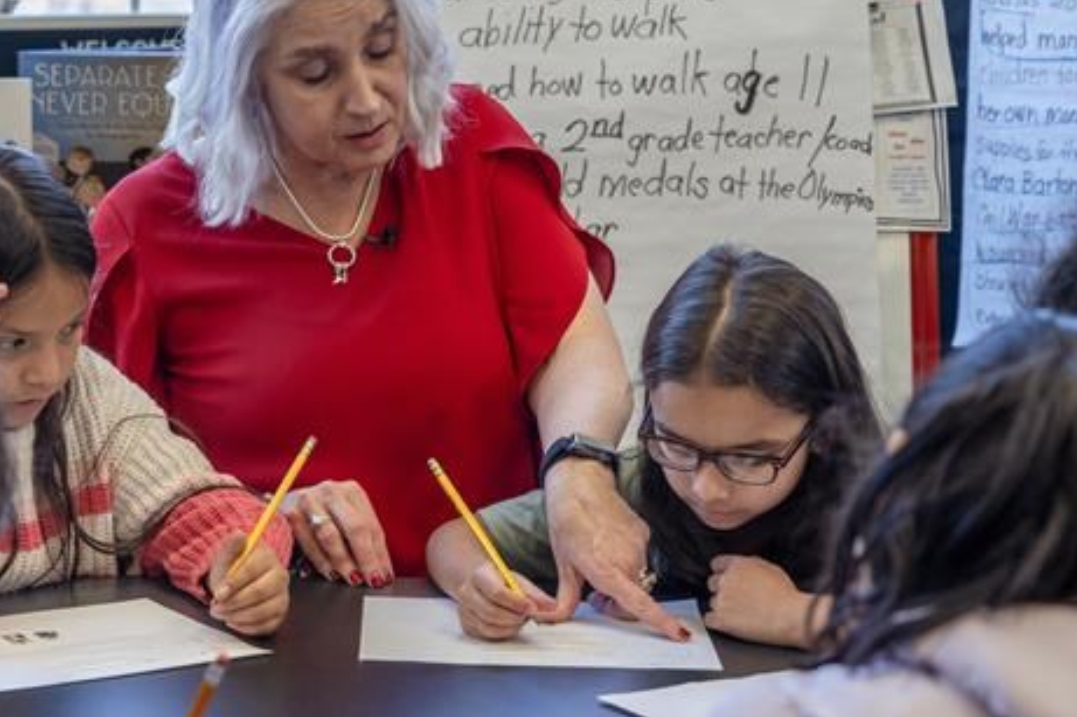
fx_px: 2781
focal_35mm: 93
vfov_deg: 14.7
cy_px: 272
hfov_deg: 21.8
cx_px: 325
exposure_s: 1/125
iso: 400
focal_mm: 66
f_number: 5
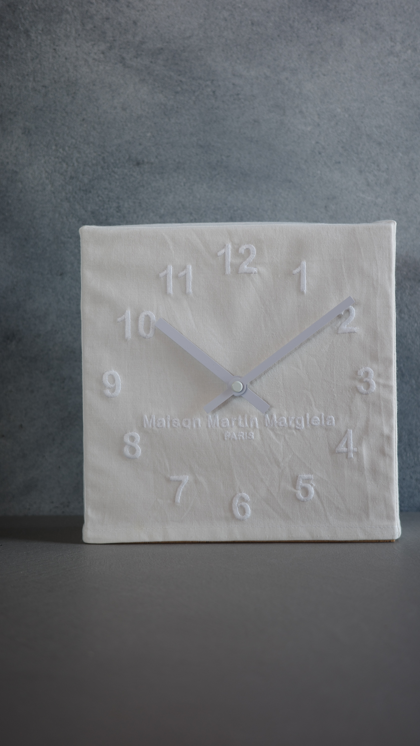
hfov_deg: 28.3
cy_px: 372
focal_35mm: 42
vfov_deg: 48.4
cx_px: 230
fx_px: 832
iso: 100
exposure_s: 1/50
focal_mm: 26
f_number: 2.8
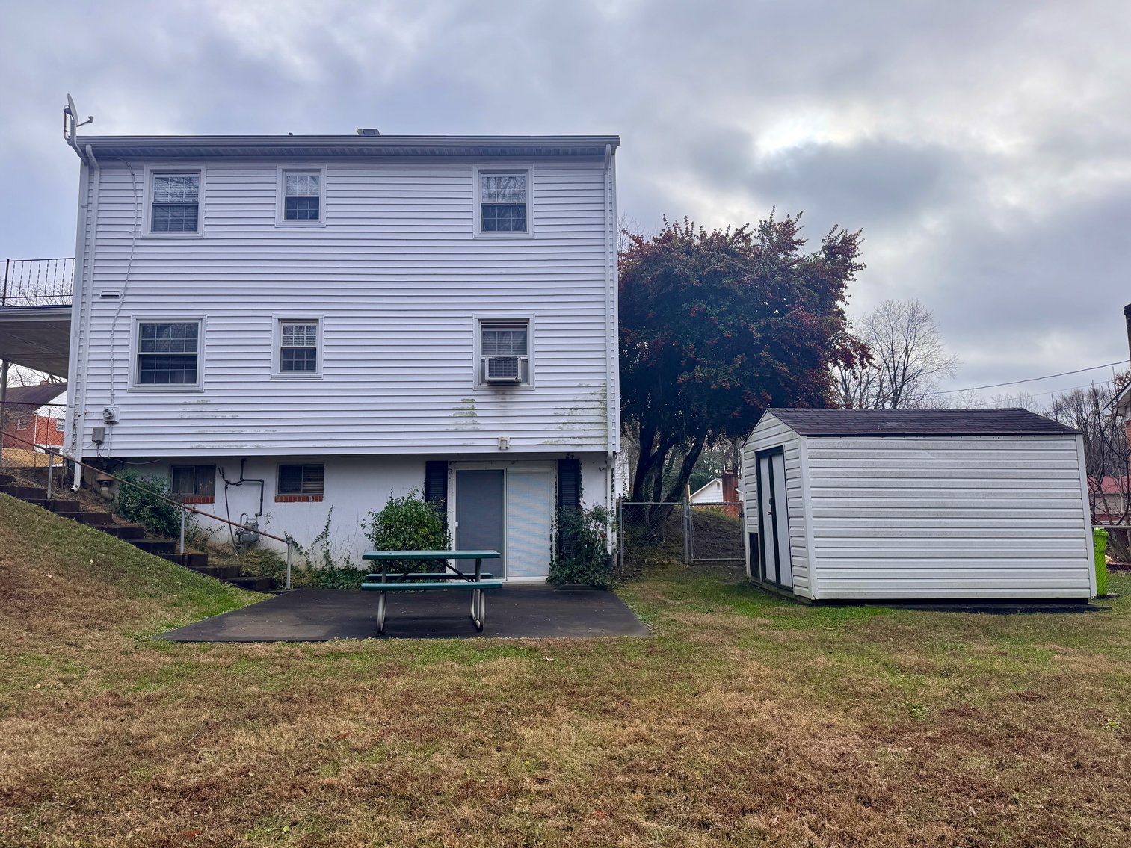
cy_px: 424
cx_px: 566
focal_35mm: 24
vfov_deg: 56.8
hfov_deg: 71.6
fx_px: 784
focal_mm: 6.76
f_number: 1.78
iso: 80
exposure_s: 1/1059
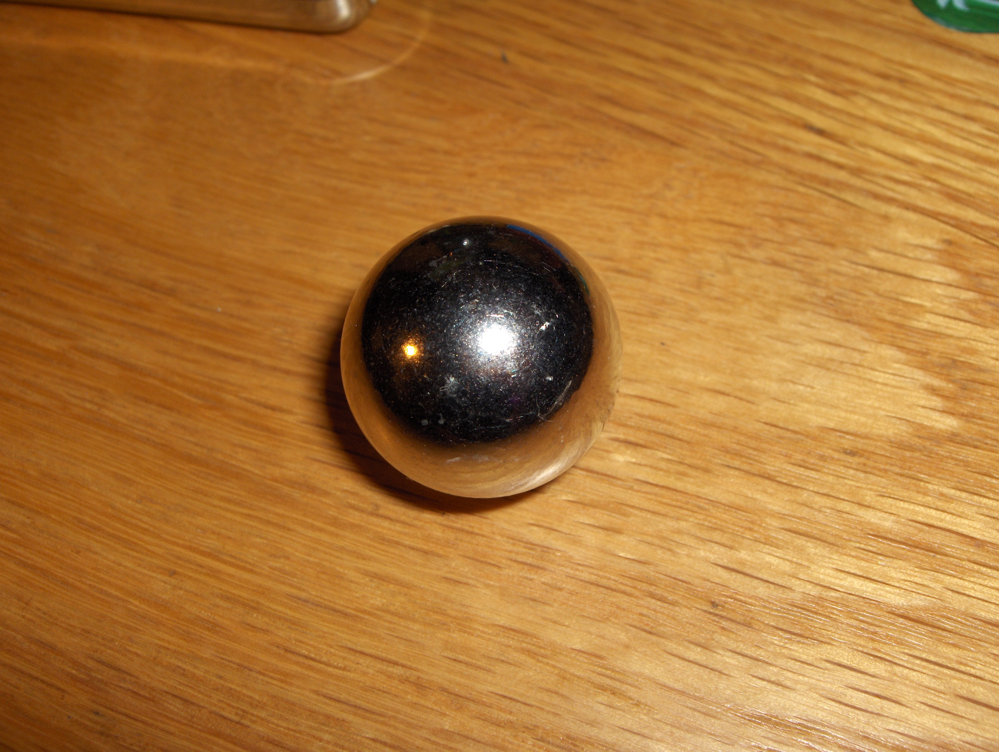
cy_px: 376
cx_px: 500
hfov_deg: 47.8
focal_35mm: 39
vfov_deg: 36.9
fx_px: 1127
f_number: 4.8
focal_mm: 8
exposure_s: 1/60
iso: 100
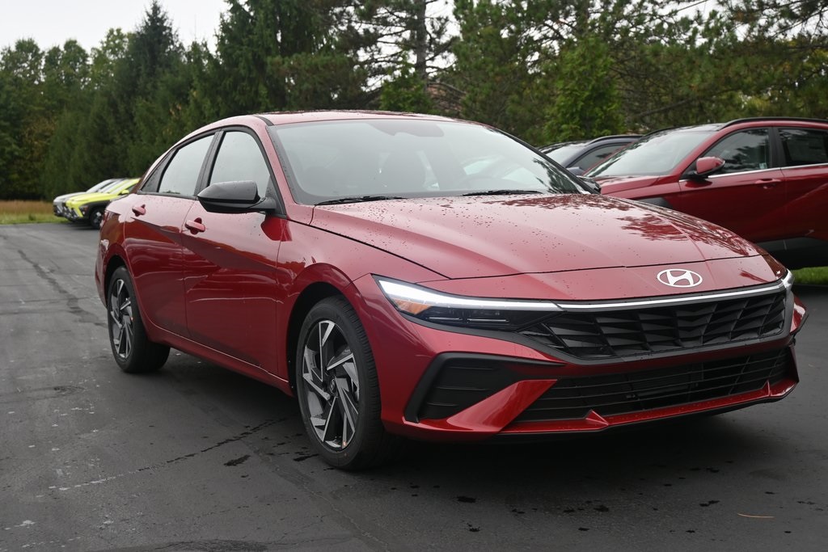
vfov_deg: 30.9
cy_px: 276
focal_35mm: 44
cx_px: 414
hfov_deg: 45.0
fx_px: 1001
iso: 220
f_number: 4.8
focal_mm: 29
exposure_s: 1/250
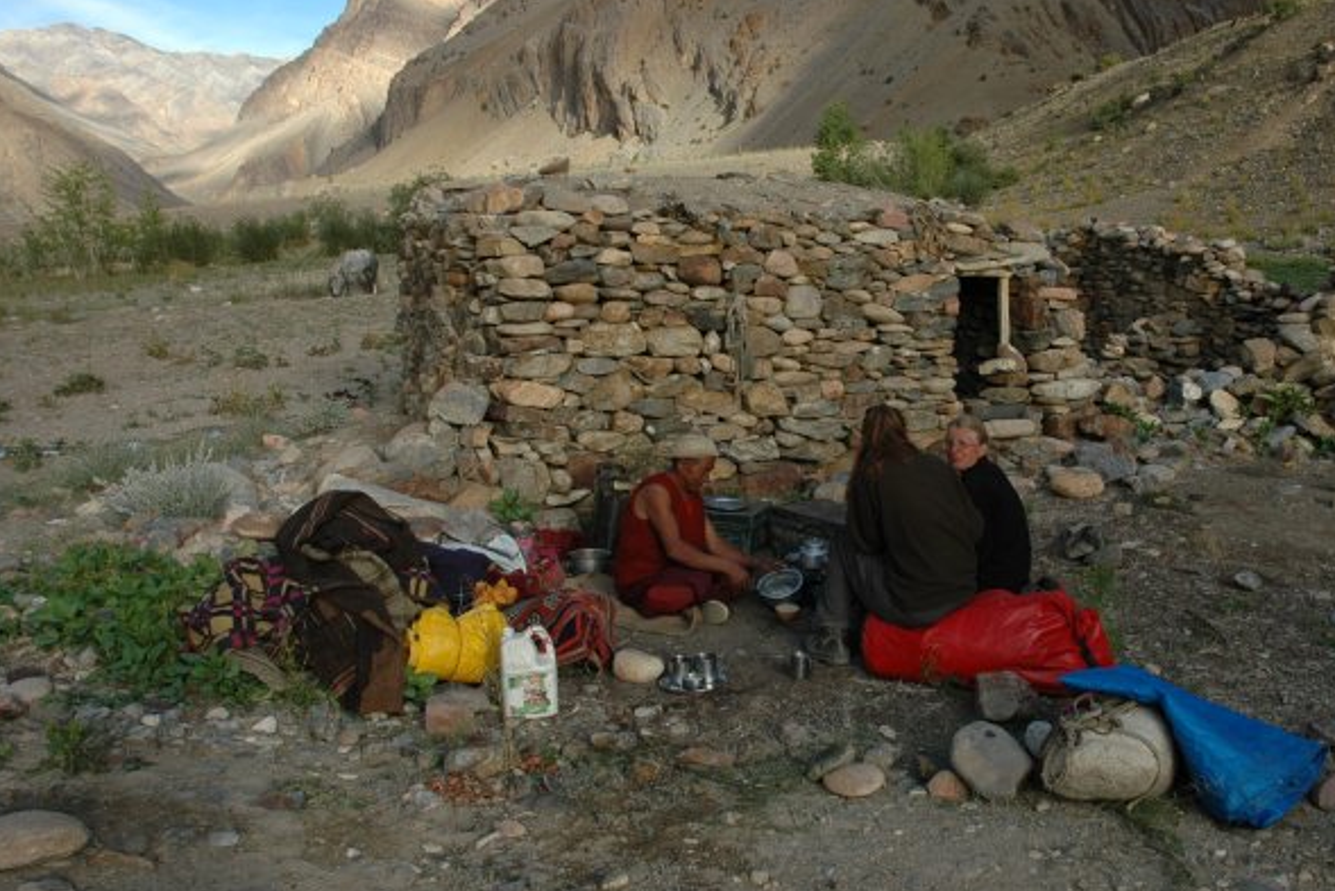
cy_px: 428
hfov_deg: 56.8
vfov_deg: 40.0
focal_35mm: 33
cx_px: 793
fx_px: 1224
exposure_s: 1/200
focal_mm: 18
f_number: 7.1
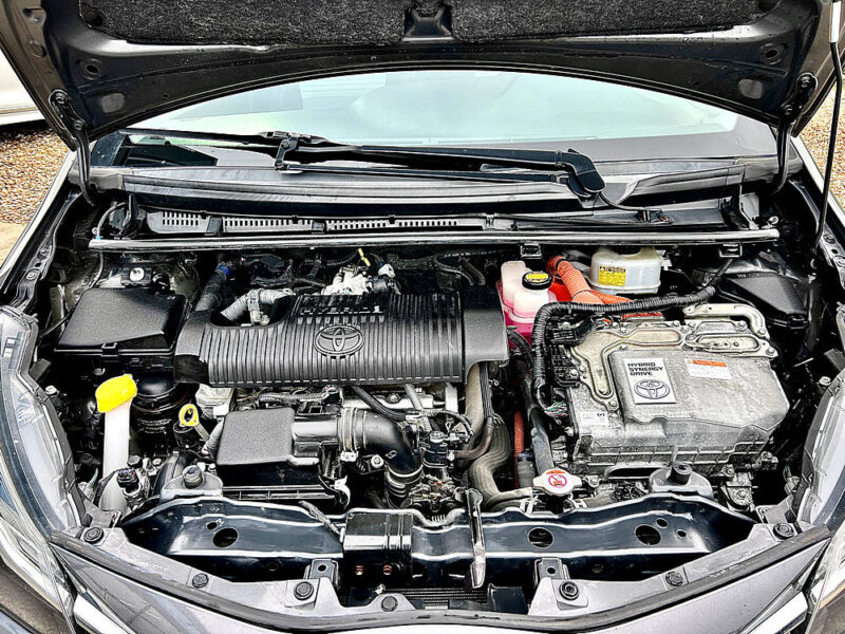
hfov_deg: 67.3
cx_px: 422
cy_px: 317
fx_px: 635
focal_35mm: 26
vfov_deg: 53.1
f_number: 1.5
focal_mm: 5.7
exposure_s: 1/155
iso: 40
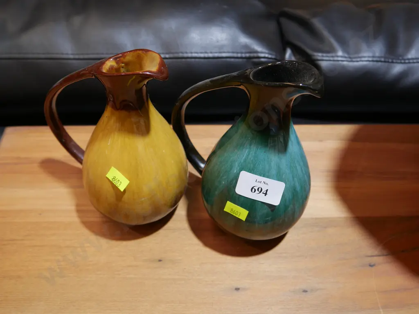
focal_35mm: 38
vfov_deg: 37.8
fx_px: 460
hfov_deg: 49.0
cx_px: 210
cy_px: 157
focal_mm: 19
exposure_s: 1/60
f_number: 4.1
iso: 320
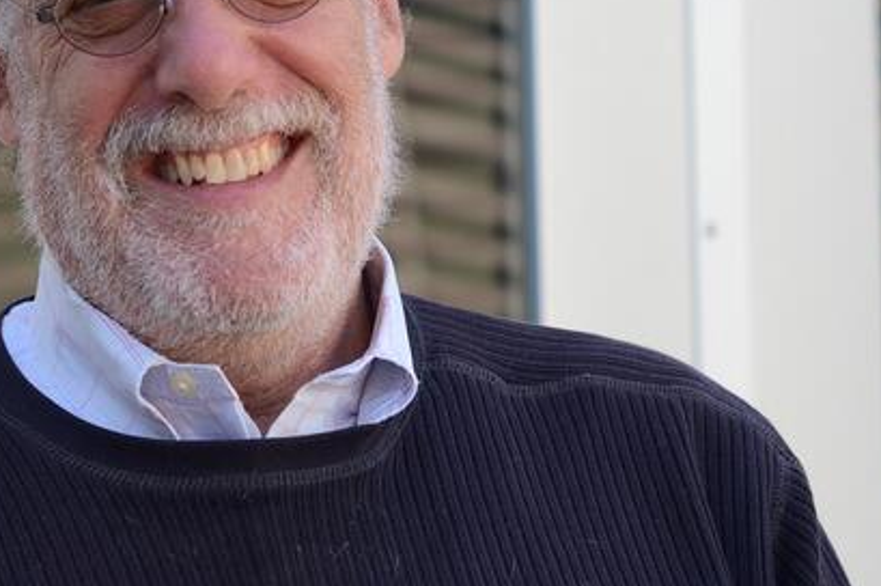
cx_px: 211
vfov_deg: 9.7
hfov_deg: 14.5
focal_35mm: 141
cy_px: 123
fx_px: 3448
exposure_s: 1/500
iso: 220
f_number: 3.2
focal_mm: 50
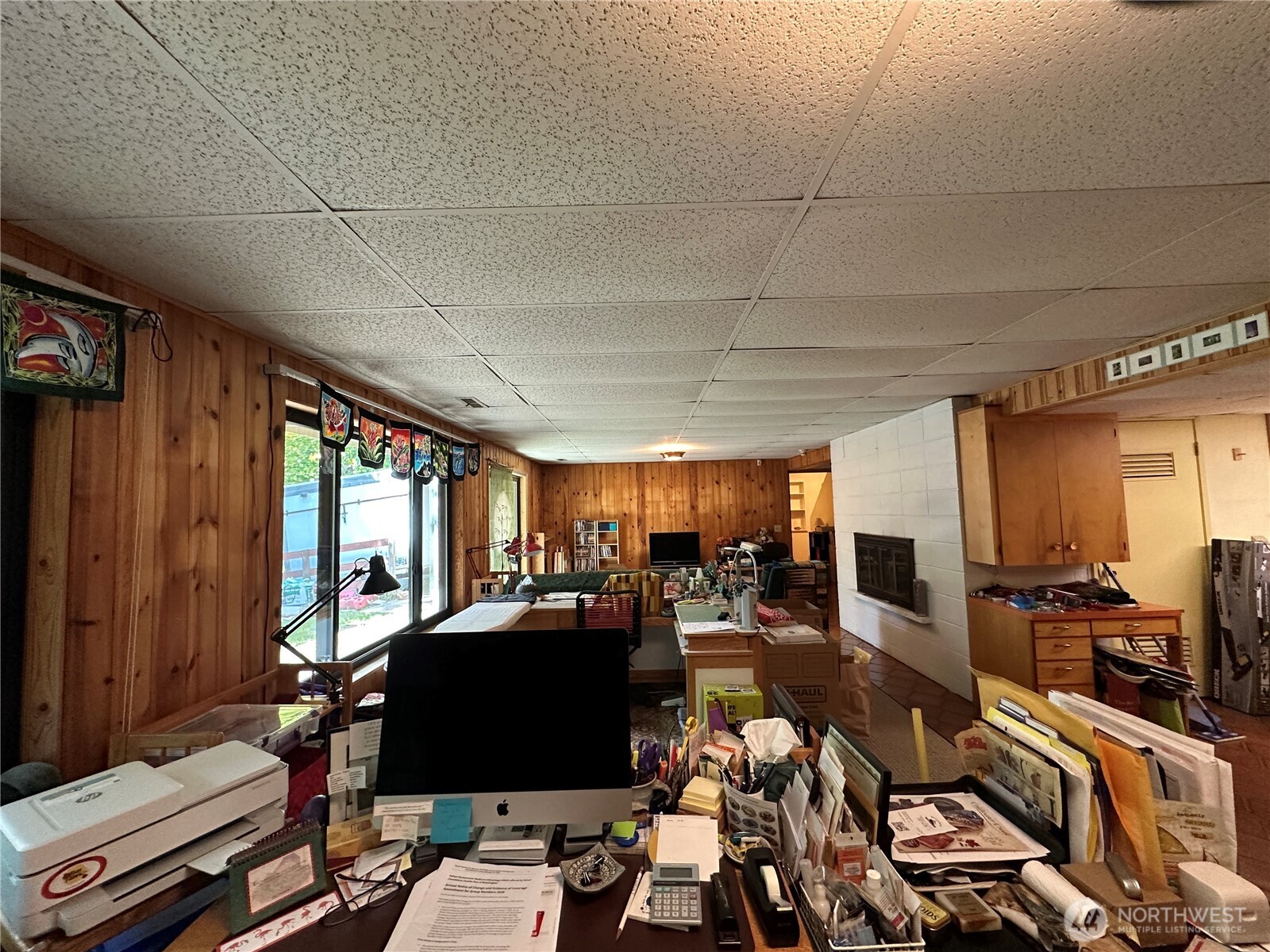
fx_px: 514
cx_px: 635
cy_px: 476
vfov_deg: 85.7
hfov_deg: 102.1
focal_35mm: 14
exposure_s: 1/60
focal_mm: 2.22
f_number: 2.2
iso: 320
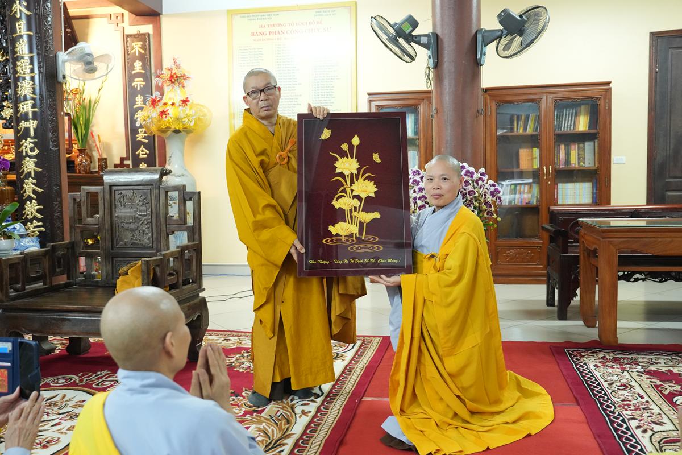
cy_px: 228
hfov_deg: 60.3
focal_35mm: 31
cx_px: 341
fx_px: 587
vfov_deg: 42.3
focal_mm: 31
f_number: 4
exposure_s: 1/100
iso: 6400
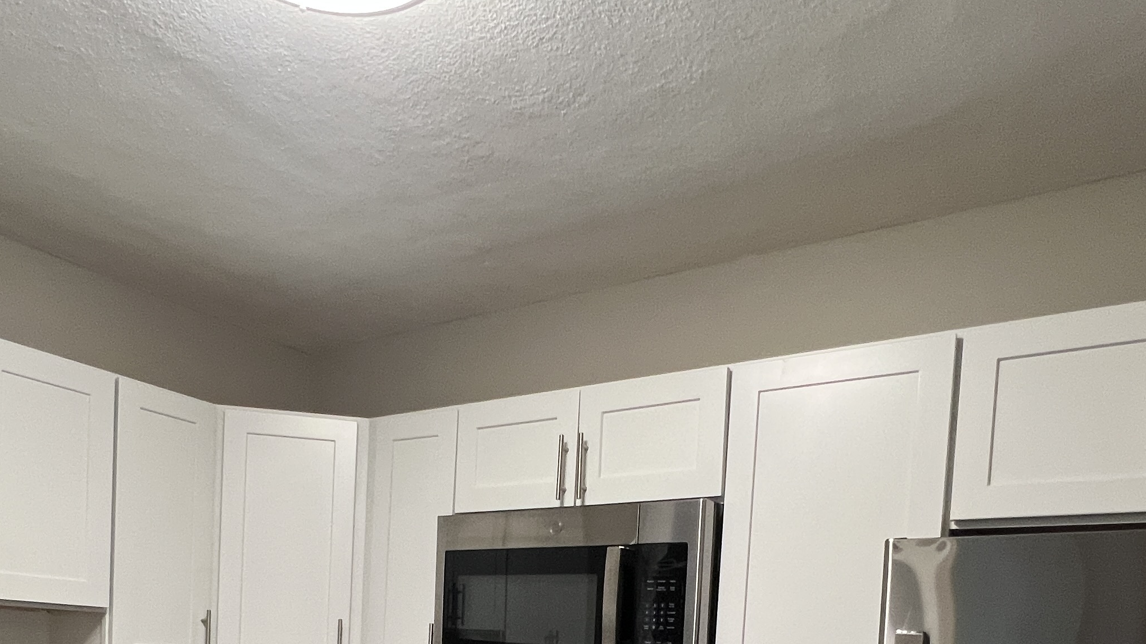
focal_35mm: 28
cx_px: 519
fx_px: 851
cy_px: 712
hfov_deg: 67.8
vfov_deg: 35.4
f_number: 1.8
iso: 250
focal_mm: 1.57
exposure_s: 1/60
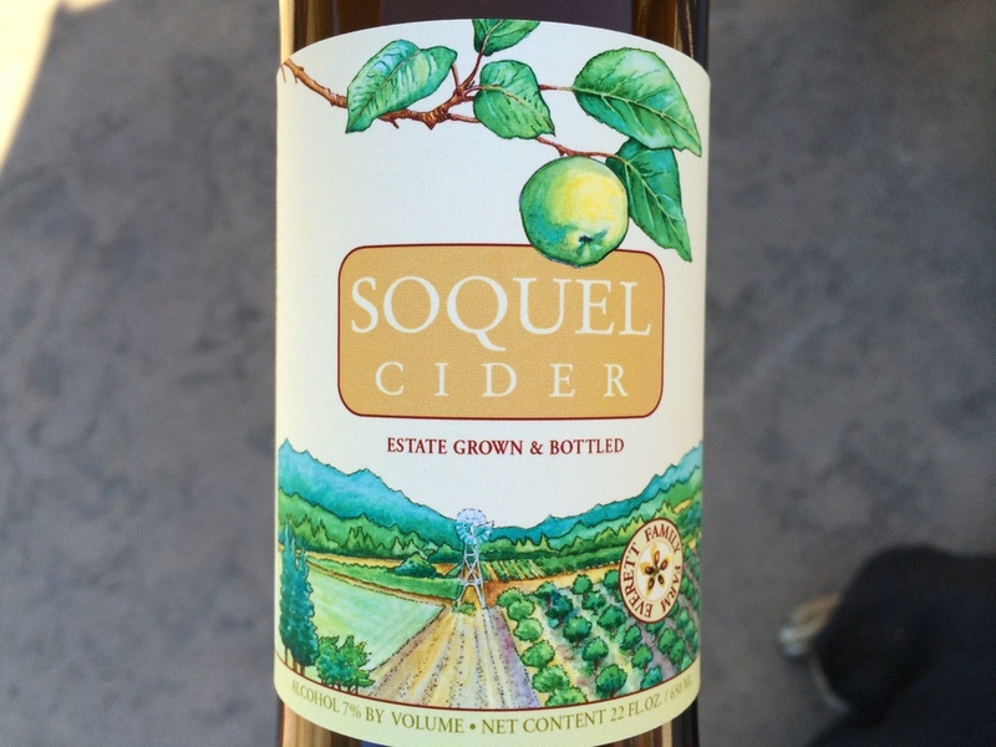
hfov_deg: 60.0
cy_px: 374
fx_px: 863
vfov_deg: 46.8
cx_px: 498
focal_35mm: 30
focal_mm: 4.12
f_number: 2.2
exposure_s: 1/554
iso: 32
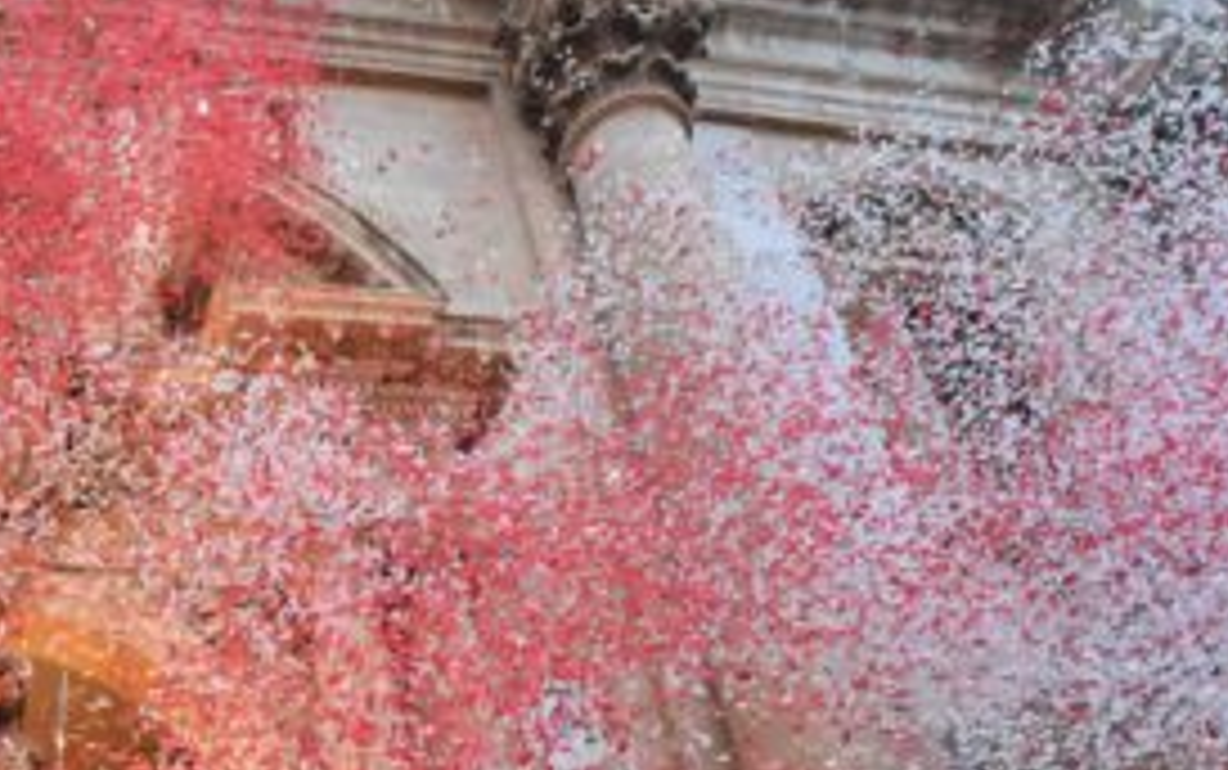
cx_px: 99
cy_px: 826
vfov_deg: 28.1
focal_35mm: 42
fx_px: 1406
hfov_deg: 42.8
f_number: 8
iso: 3200
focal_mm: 15
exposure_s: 1/160
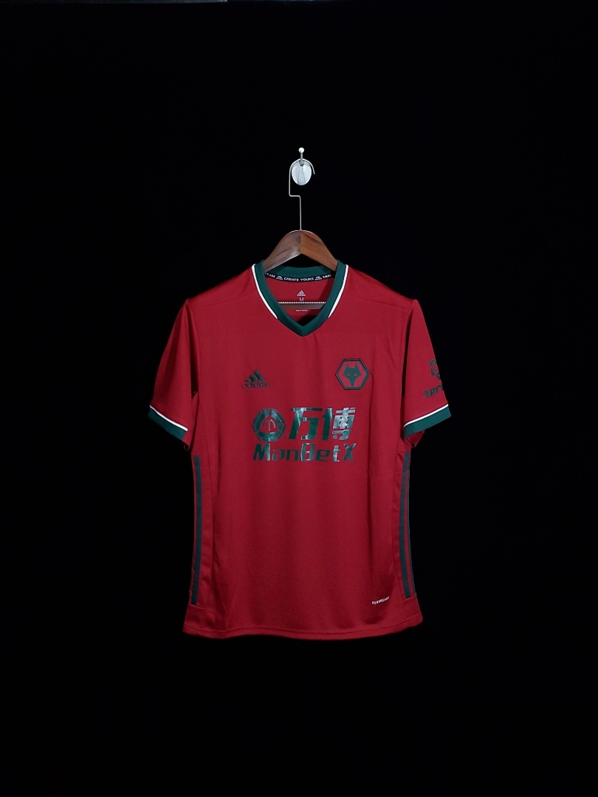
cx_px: 299
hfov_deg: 53.1
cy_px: 398
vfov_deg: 67.3
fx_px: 599
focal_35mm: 26
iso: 250
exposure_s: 1/15
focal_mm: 4.3
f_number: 2.4
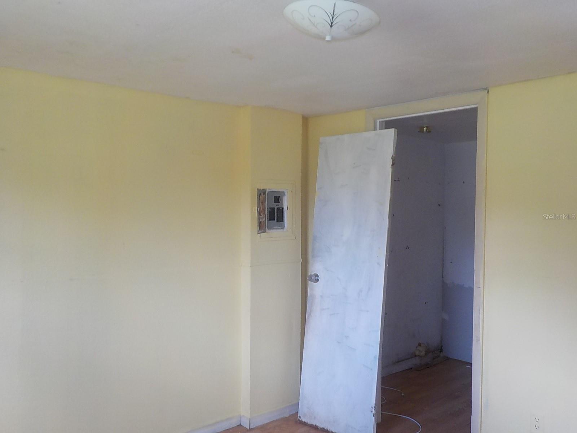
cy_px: 216
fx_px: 500
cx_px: 288
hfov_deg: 60.0
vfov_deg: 46.8
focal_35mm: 30
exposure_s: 1/30
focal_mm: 4.1
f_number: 3.3
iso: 160
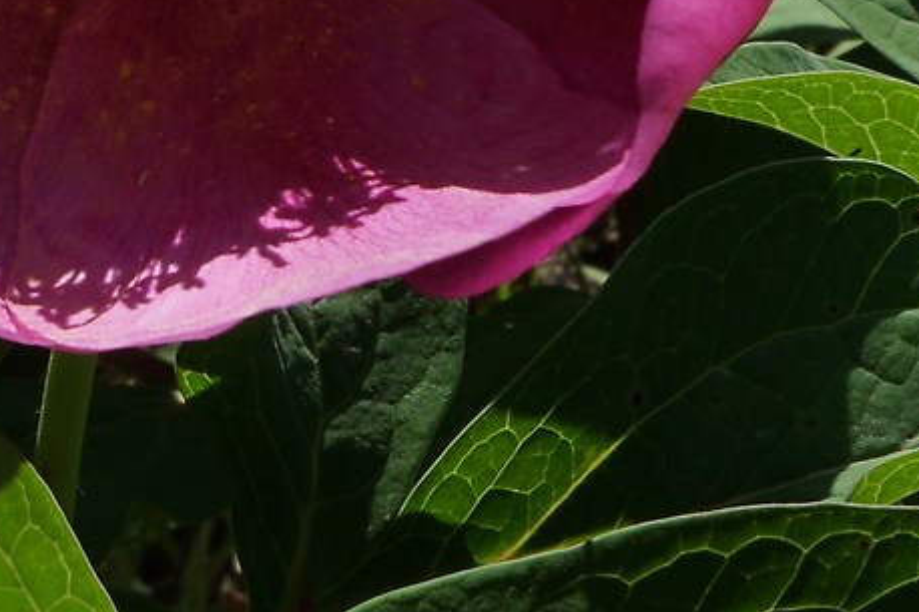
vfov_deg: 7.7
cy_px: -542
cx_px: -335
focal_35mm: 173
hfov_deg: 11.5
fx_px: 4414
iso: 160
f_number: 22
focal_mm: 33
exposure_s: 1/60
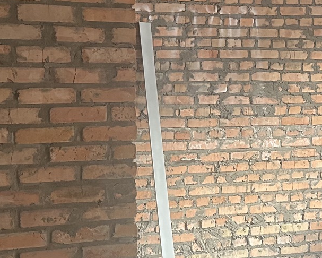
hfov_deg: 23.6
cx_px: 45
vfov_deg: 19.3
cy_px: 80
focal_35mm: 79
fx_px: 753
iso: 1000
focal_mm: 6.86
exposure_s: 1/52
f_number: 1.78
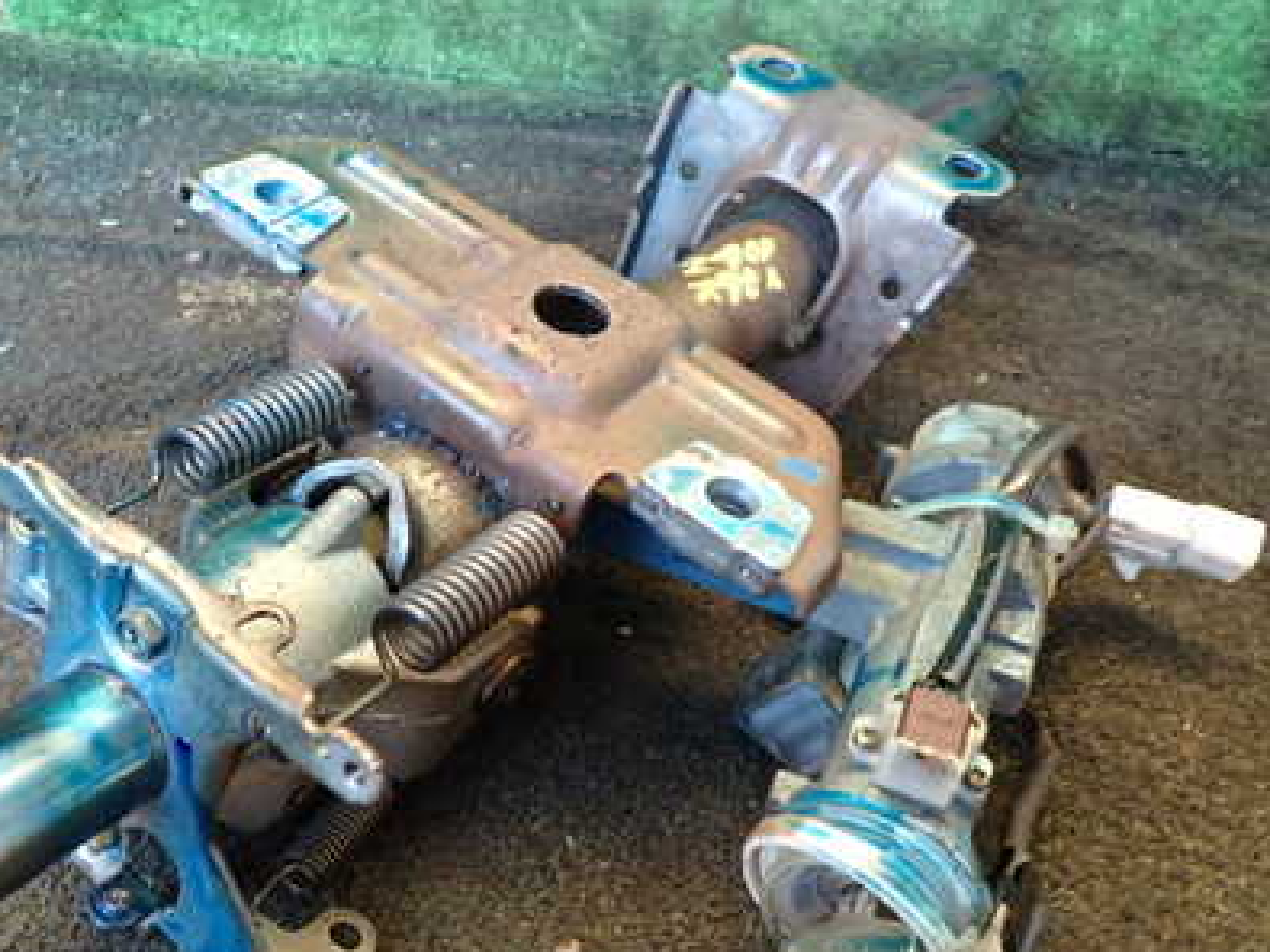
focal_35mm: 38
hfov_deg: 47.9
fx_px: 1394
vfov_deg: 37.7
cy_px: 479
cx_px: 392
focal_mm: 4.5
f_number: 2
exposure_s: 1/30
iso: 400
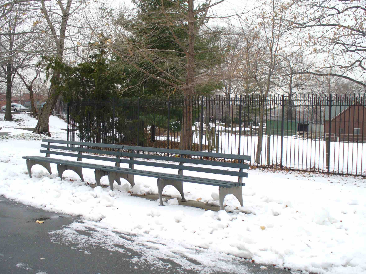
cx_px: 176
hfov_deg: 46.8
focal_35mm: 40
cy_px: 138
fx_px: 423
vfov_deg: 36.0
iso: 100
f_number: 5.6
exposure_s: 1/80
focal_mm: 6.1
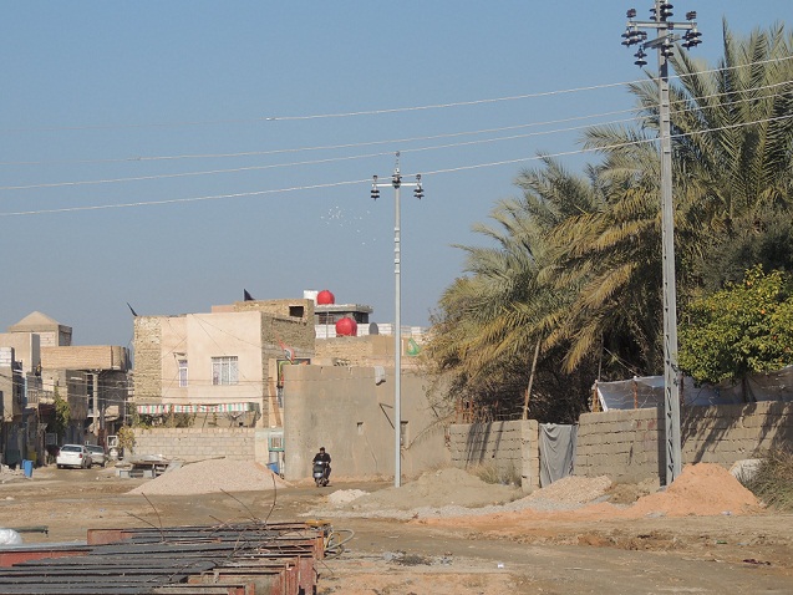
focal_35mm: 135
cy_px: 298
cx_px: 396
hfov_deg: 14.6
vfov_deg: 11.0
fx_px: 3093
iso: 100
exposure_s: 1/1000
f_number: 4.3
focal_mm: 24
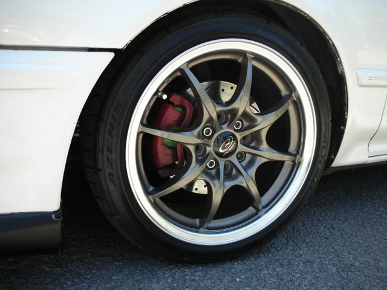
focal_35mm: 35
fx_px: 391
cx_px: 194
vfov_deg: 40.7
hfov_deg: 52.6
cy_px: 145
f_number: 3
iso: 50
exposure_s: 1/120
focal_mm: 5.8
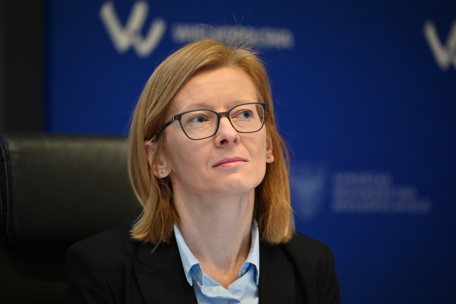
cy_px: 152
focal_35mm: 180
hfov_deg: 11.4
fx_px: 2280
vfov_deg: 7.6
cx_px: 228
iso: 2500
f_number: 2.8
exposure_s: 1/200
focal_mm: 180
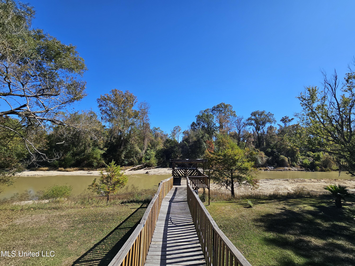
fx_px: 133
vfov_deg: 89.9
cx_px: 178
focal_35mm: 13
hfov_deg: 106.2
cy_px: 133
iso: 50
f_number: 2.2
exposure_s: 1/1659
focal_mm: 2.2
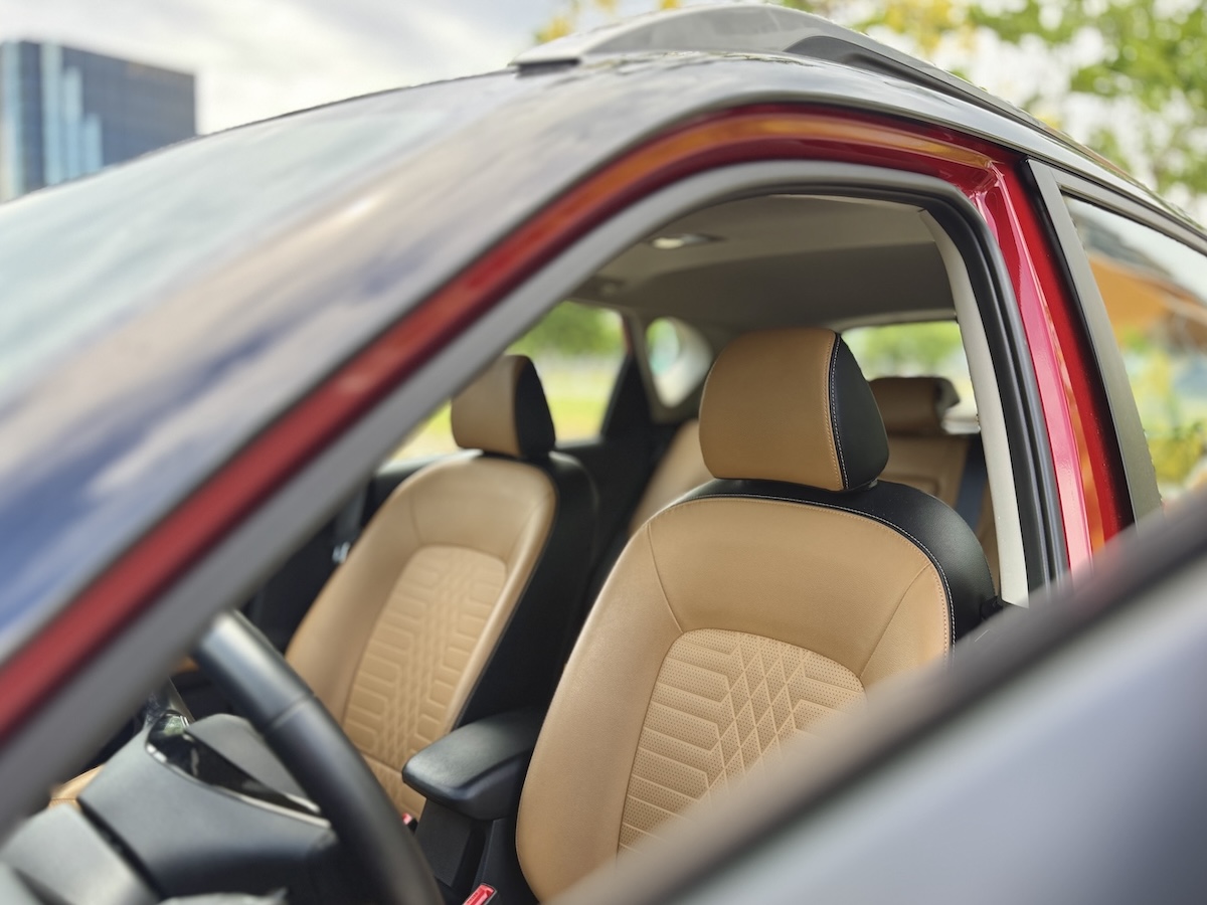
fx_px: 837
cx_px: 604
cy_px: 452
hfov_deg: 71.6
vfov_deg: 56.8
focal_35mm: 24
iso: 100
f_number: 1.78
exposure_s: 1/414
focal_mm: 6.76
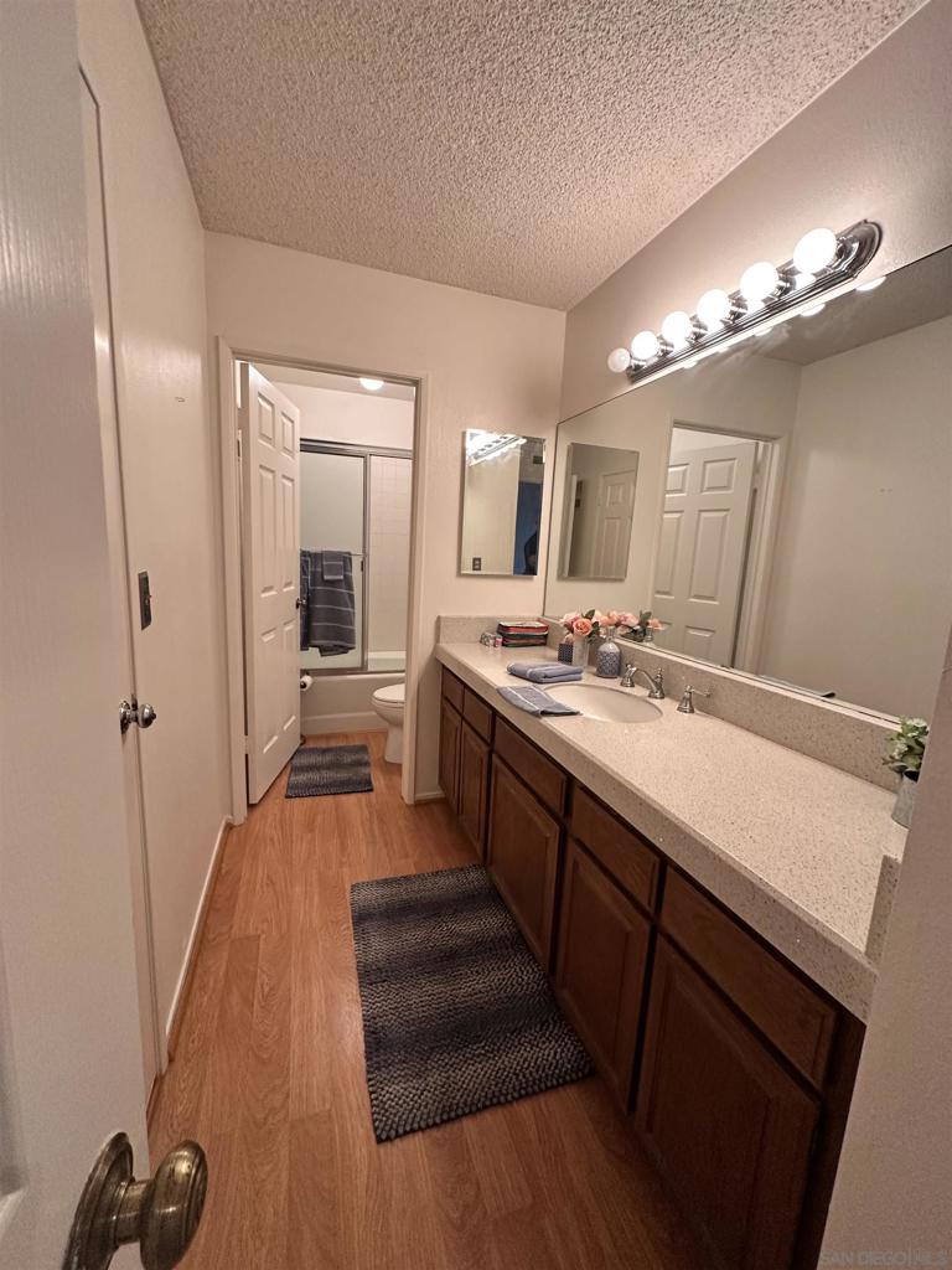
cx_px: 476
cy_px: 635
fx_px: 513
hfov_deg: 85.7
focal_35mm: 14
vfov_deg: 102.1
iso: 250
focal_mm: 2.22
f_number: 2.2
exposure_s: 1/60
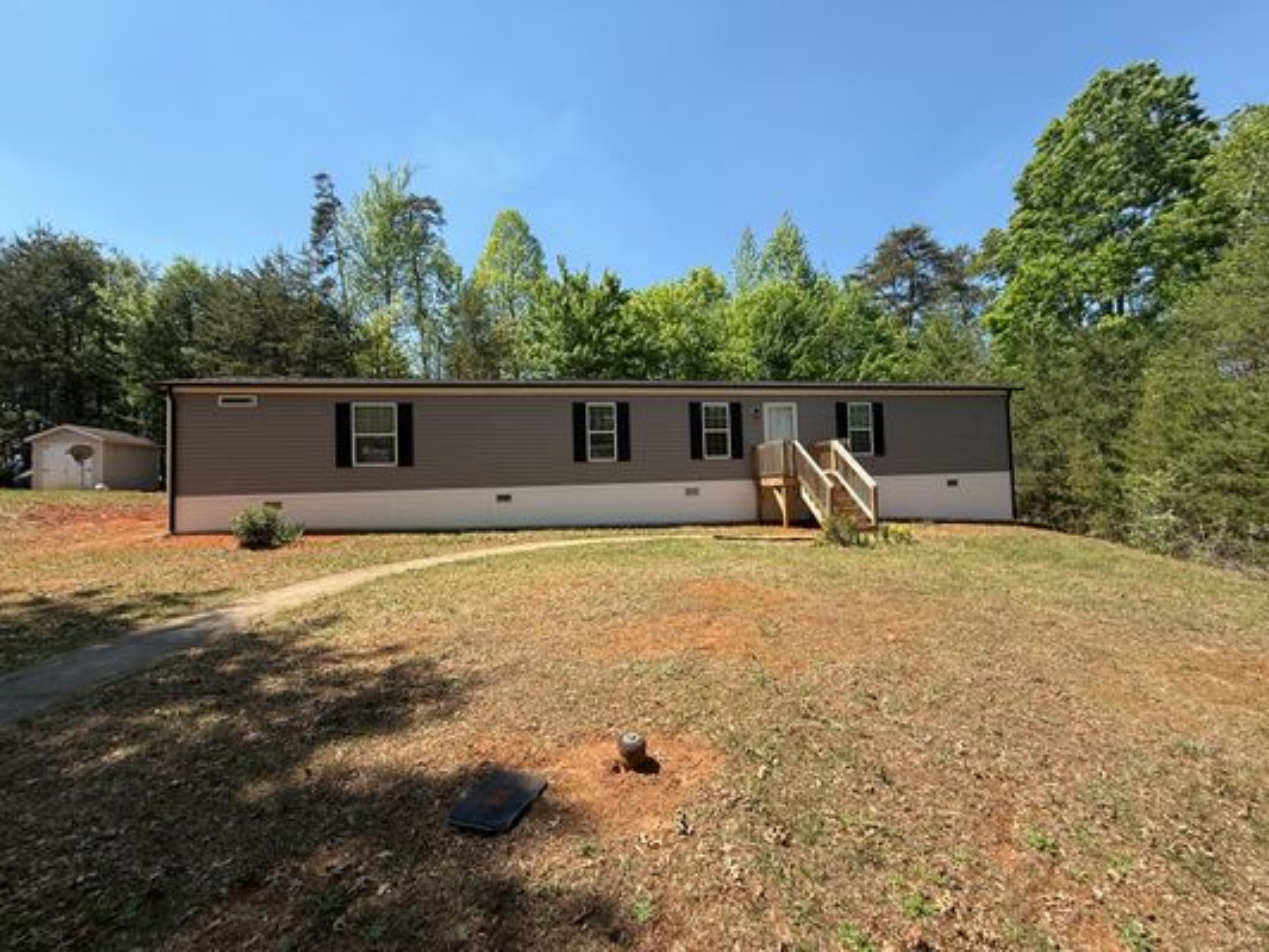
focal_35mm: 14
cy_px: 476
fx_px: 513
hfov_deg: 102.1
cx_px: 634
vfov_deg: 85.7
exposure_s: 1/1105
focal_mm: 2.22
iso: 50
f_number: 2.2
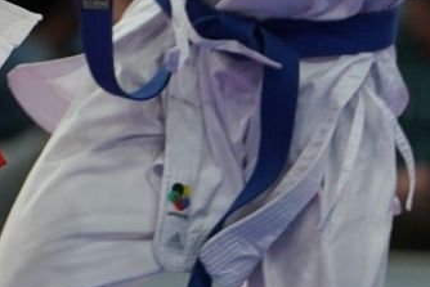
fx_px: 12869
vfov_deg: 1.3
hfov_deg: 1.9
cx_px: -140
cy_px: -118
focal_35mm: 1077
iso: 1250
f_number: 2.8
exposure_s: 1/1000
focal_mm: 200
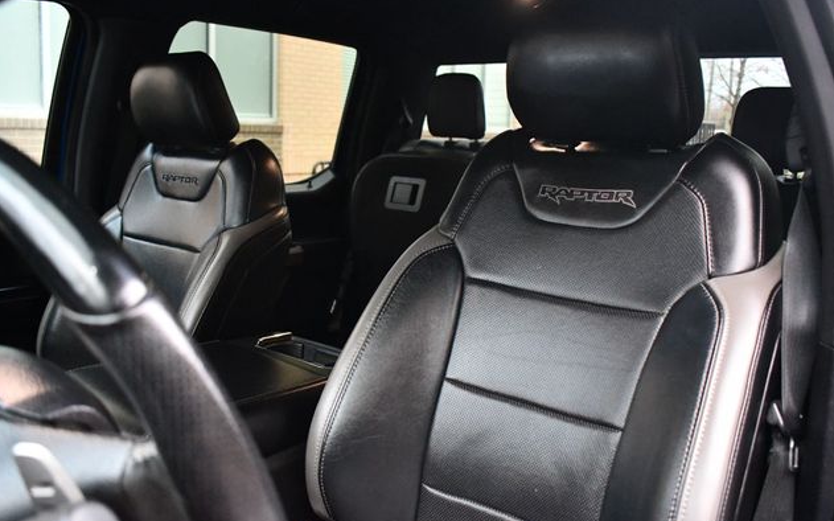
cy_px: 251
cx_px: 420
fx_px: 704
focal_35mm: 31
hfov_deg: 61.2
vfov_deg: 40.6
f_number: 3.8
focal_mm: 20
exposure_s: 1/60
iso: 6400
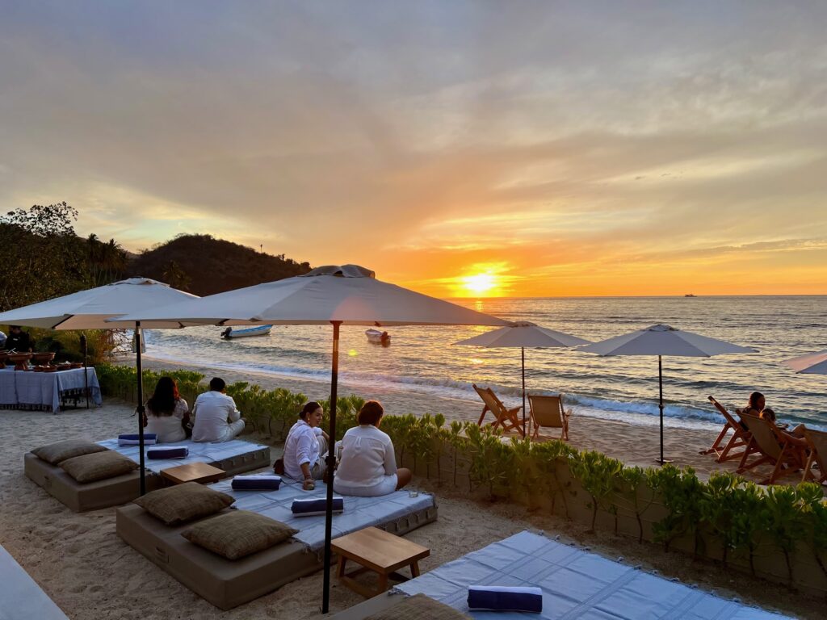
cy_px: 310
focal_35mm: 26
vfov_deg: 53.1
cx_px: 414
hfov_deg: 67.3
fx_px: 621
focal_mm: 5.7
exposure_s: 1/526
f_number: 1.5
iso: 50
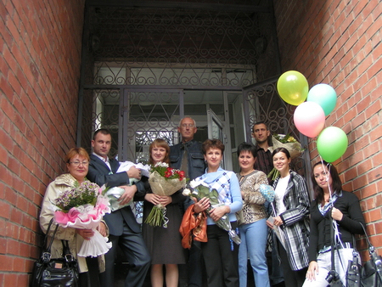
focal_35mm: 38
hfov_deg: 49.0
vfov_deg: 37.8
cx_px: 191
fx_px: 420
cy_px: 144
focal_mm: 5.8
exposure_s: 1/100
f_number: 2.8
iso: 50
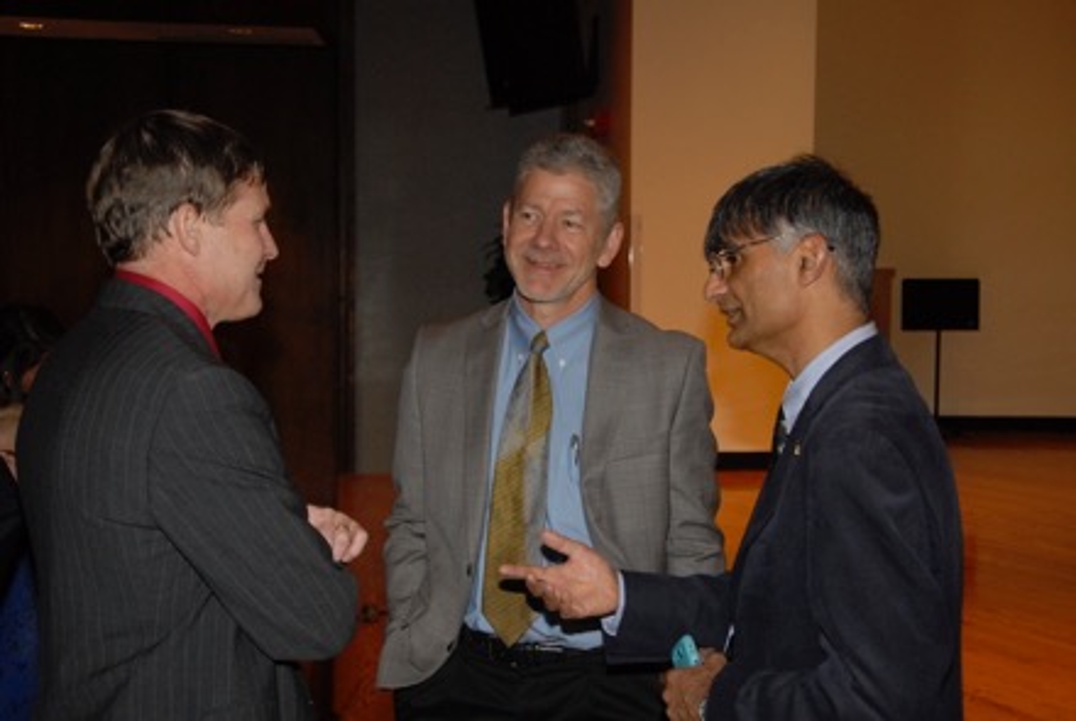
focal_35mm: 54
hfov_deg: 36.8
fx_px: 1617
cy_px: 360
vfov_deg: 25.2
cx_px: 538
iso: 800
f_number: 7.1
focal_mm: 36
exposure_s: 1/60
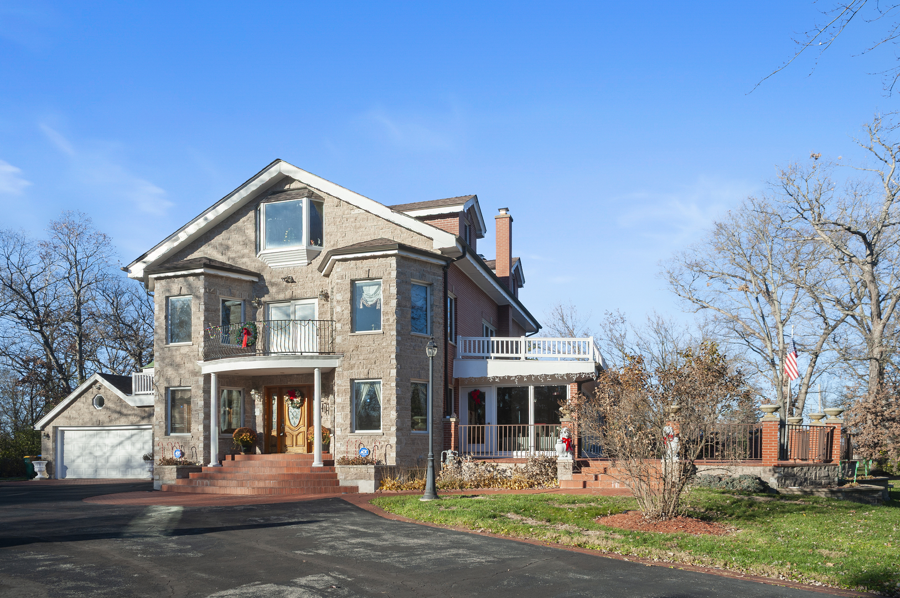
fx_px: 599
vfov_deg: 53.0
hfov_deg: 73.8
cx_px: 450
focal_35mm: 24
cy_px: 299
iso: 400
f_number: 8
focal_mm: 24
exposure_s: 1/500
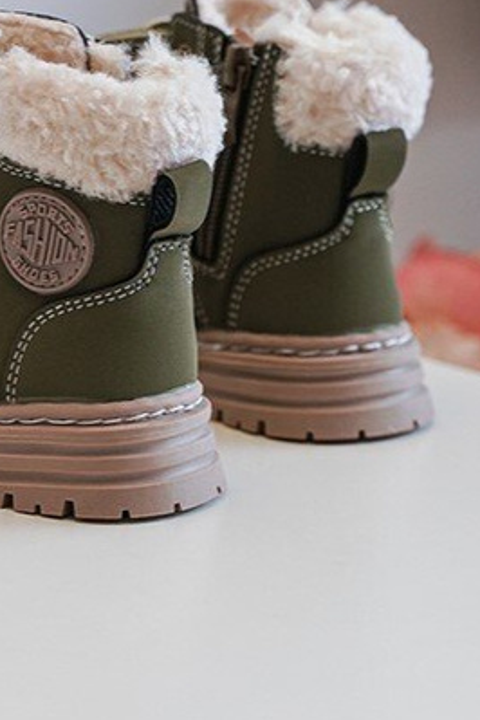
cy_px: 108
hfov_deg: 14.5
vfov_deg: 21.3
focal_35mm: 94
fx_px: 1880
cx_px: 103
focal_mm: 50
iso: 500
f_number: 4
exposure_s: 1/100
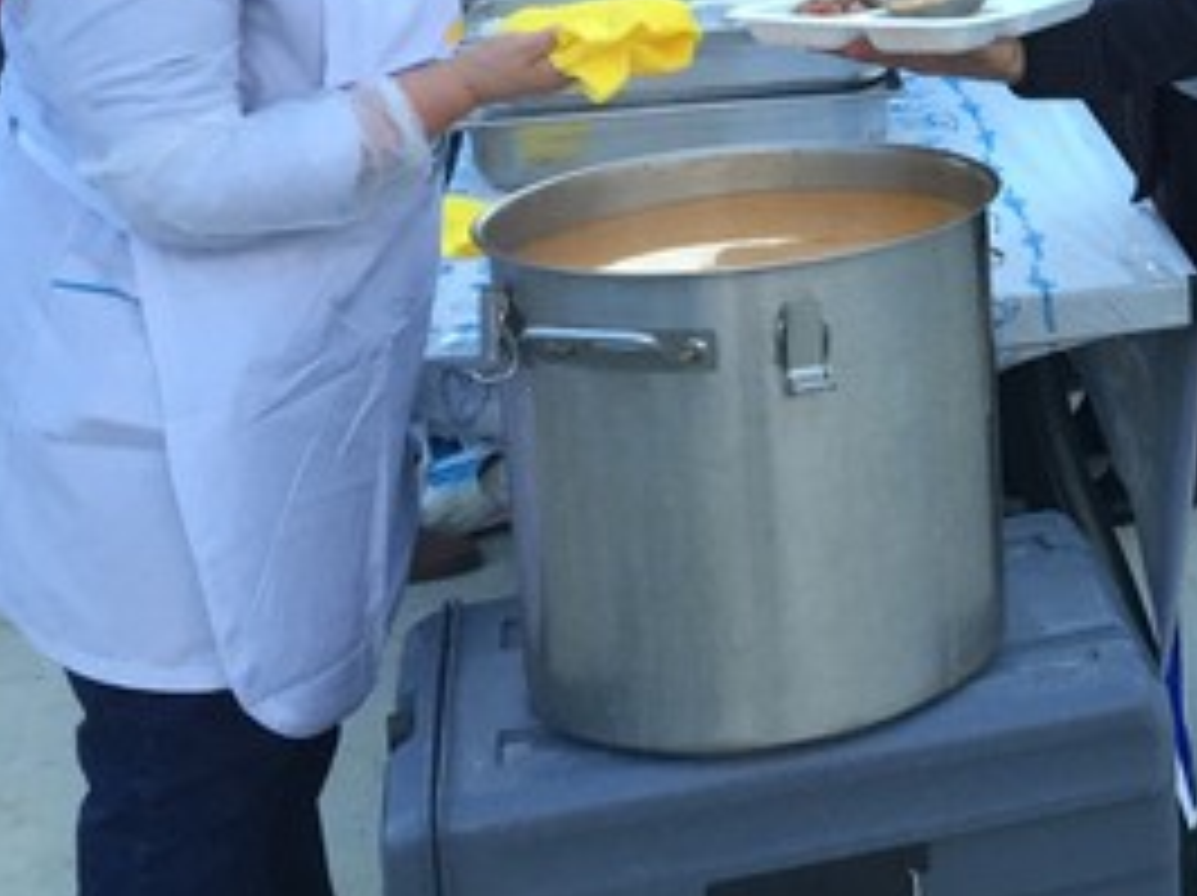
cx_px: 1467
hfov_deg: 24.1
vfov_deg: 19.5
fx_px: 2522
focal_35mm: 73
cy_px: -18
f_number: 2.2
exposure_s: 1/33
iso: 64
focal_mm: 4.15
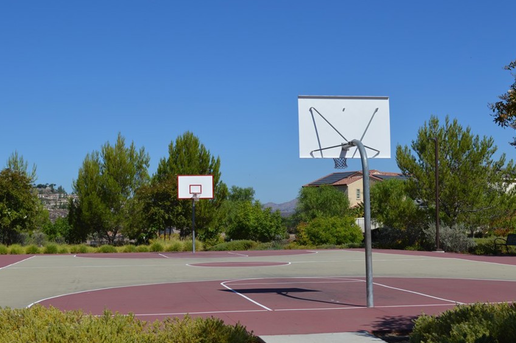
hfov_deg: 34.5
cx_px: 248
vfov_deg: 23.3
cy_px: 181
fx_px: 831
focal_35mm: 58
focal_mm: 32
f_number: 10
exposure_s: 1/400
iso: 100
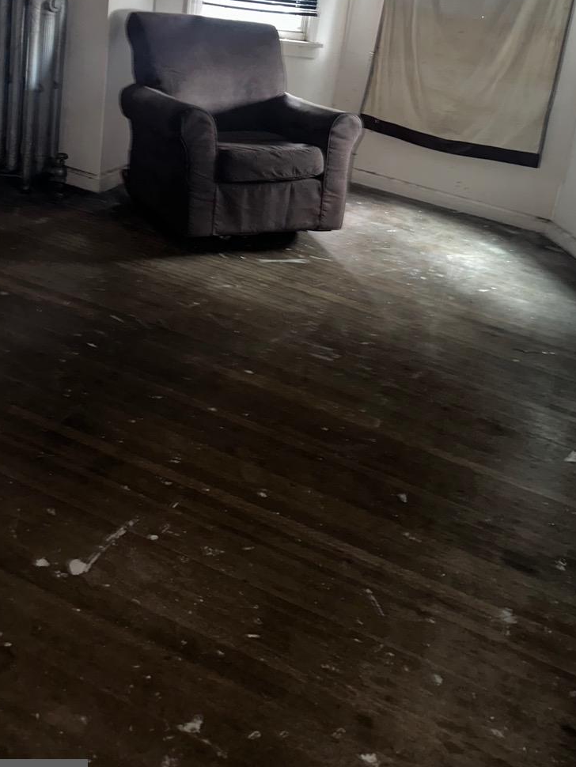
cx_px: 346
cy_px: 217
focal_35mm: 38
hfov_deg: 37.6
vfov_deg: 47.6
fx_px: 843
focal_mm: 6.86
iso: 320
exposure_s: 1/4
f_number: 1.78
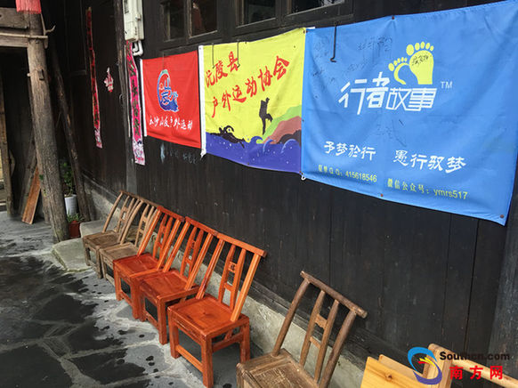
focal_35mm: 29
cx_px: 259
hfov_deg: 61.7
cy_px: 194
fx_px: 434
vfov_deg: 48.2
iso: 25
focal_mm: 4.15
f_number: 2.2
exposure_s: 1/33
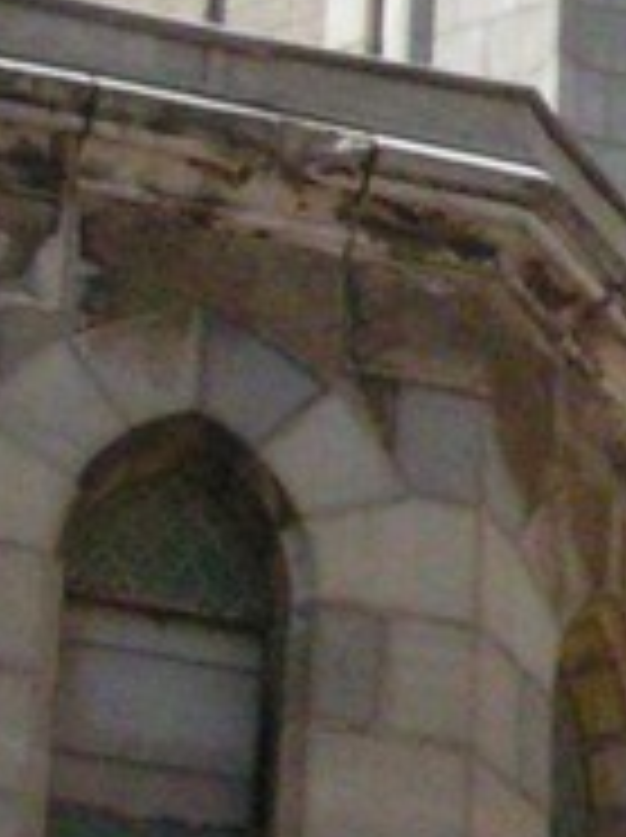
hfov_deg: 6.7
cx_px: 995
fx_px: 5269
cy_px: -119
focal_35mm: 218
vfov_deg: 9.0
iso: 400
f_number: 8
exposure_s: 1/1000
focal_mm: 5.8
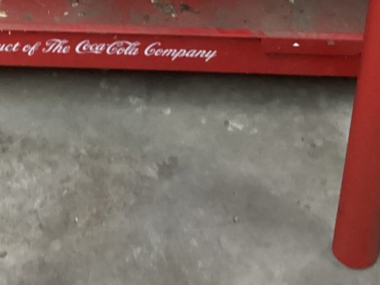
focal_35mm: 93
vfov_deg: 14.9
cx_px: 40
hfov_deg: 20.7
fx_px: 1021
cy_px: -125
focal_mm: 3.3
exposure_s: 1/30
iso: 500
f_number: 2.4
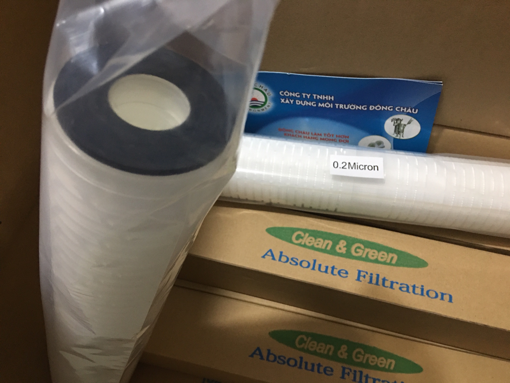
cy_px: 192
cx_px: 255
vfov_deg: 48.2
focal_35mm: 29
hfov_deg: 61.7
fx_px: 427
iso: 100
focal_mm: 4.15
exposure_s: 1/8
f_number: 2.2
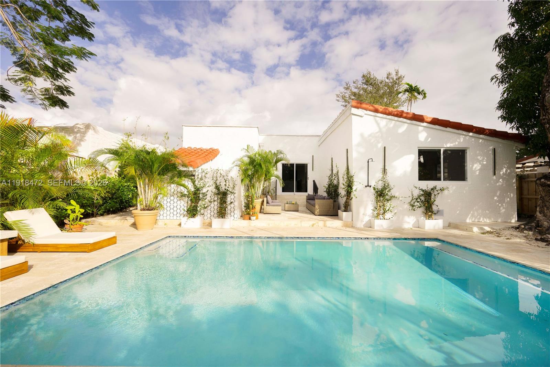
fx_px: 214
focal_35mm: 14
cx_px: 275
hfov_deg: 104.3
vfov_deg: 81.2
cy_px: 184
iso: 200
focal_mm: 14
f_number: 8
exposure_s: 1/500
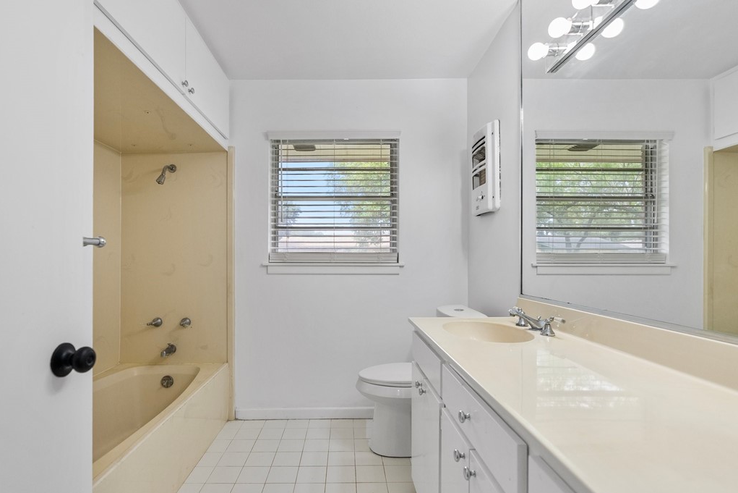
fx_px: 349
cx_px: 378
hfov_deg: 93.2
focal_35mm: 17
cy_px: 256
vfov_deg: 70.4
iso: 320
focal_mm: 16
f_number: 4
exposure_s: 1/160
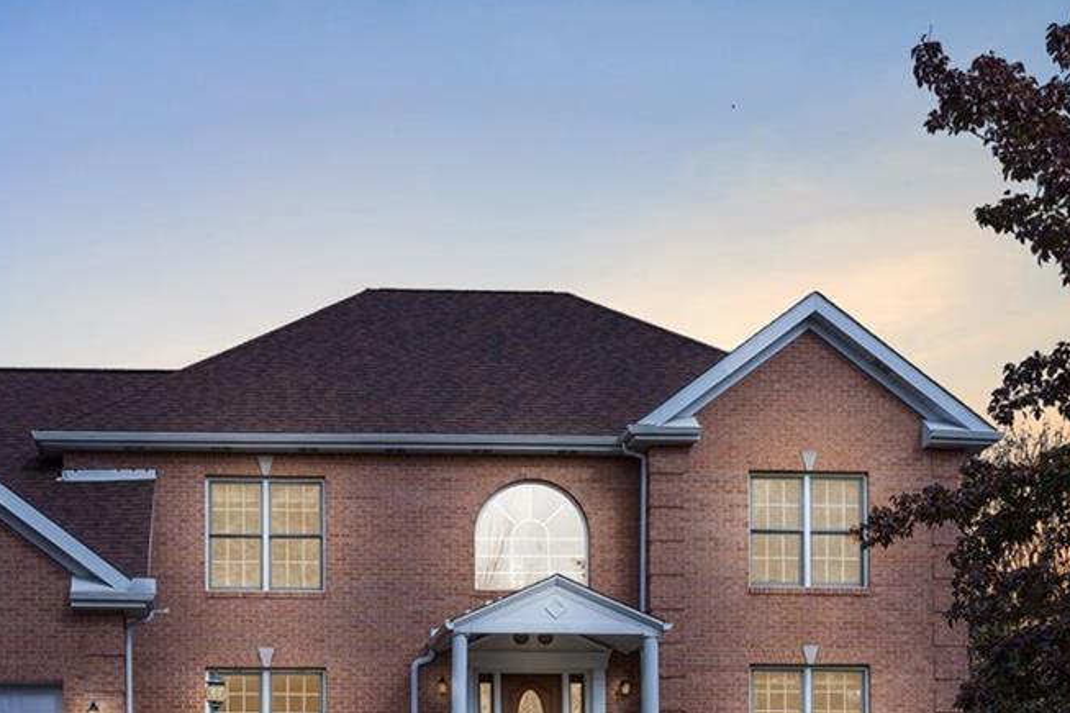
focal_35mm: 58
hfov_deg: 34.1
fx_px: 1723
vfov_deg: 23.2
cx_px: 324
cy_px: 526
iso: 400
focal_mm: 25
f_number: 7.1
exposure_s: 1/1250
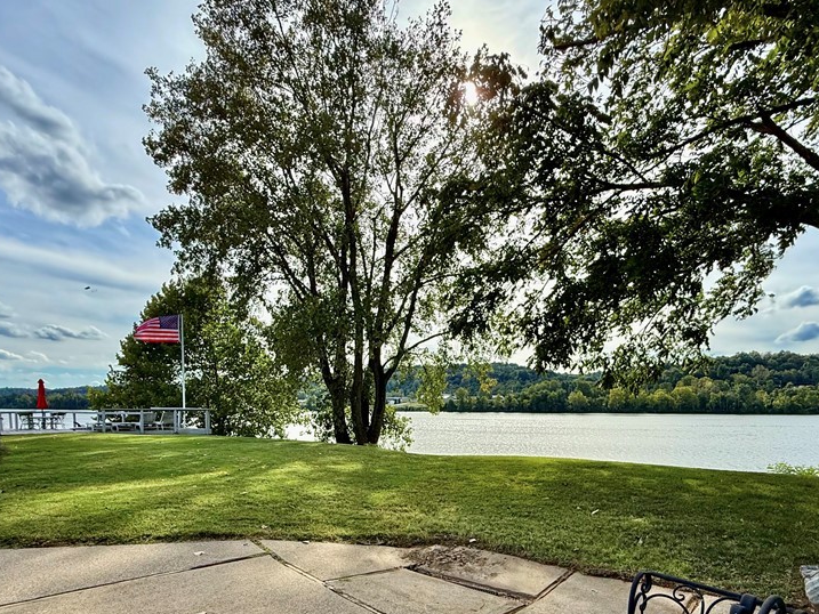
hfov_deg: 81.3
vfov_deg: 63.9
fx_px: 473
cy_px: 420
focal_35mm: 20
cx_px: 463
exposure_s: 1/1285
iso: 64
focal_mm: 2.22
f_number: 2.2
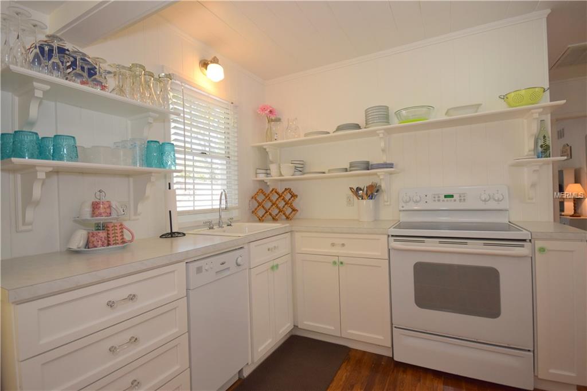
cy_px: 196
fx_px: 244
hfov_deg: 100.4
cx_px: 294
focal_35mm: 15
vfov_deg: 77.3
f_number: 5.6
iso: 640
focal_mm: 10
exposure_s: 1/125
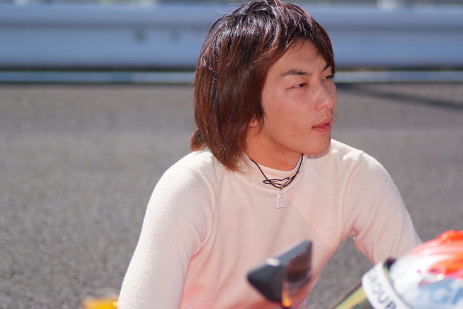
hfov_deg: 15.2
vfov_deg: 10.2
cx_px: 232
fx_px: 1736
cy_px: 154
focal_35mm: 135
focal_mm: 90
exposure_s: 1/1000
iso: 100
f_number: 3
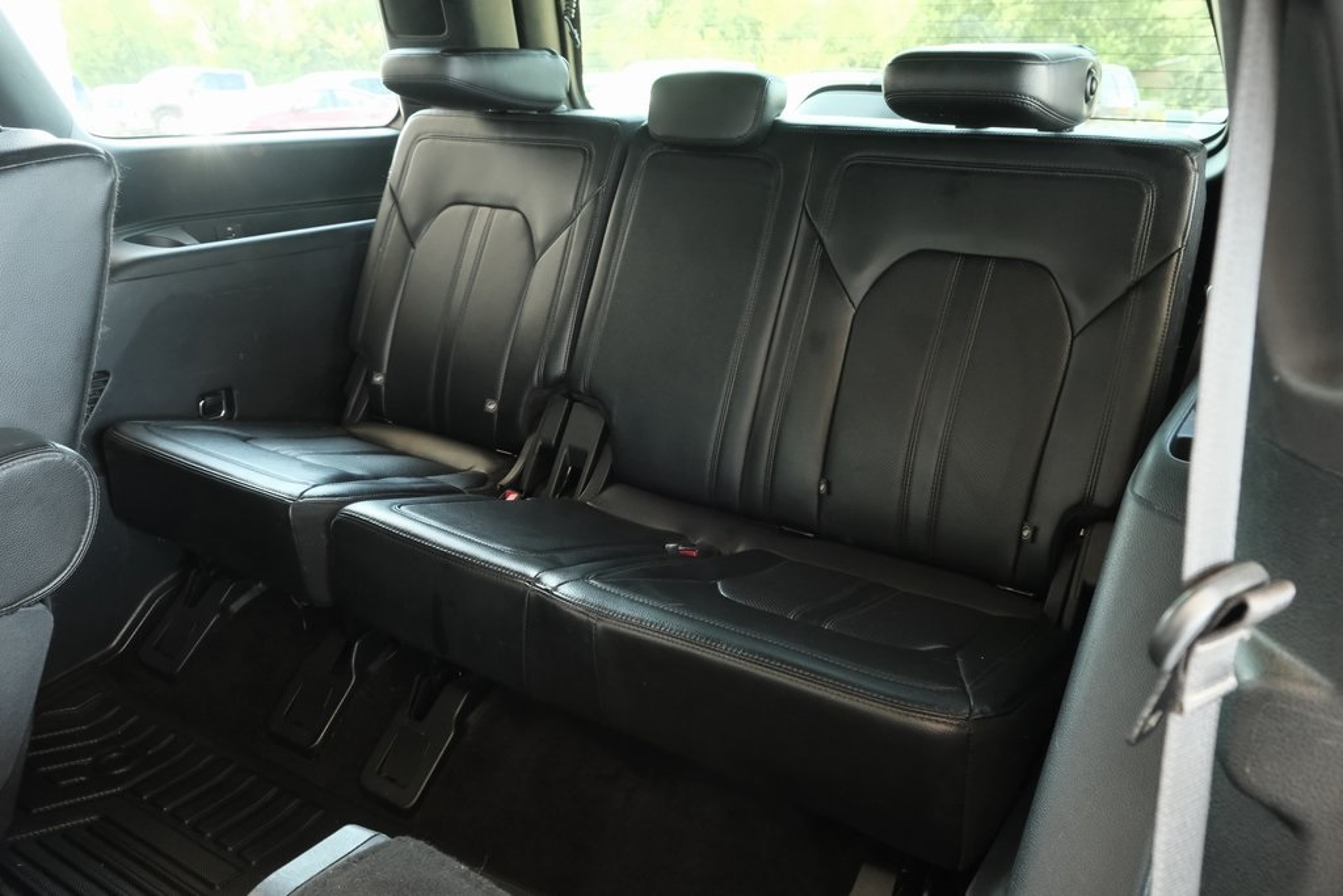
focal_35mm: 27
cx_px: 672
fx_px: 1007
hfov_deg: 67.4
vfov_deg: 47.9
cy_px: 448
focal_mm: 18
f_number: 5
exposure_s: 1/40
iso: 3200
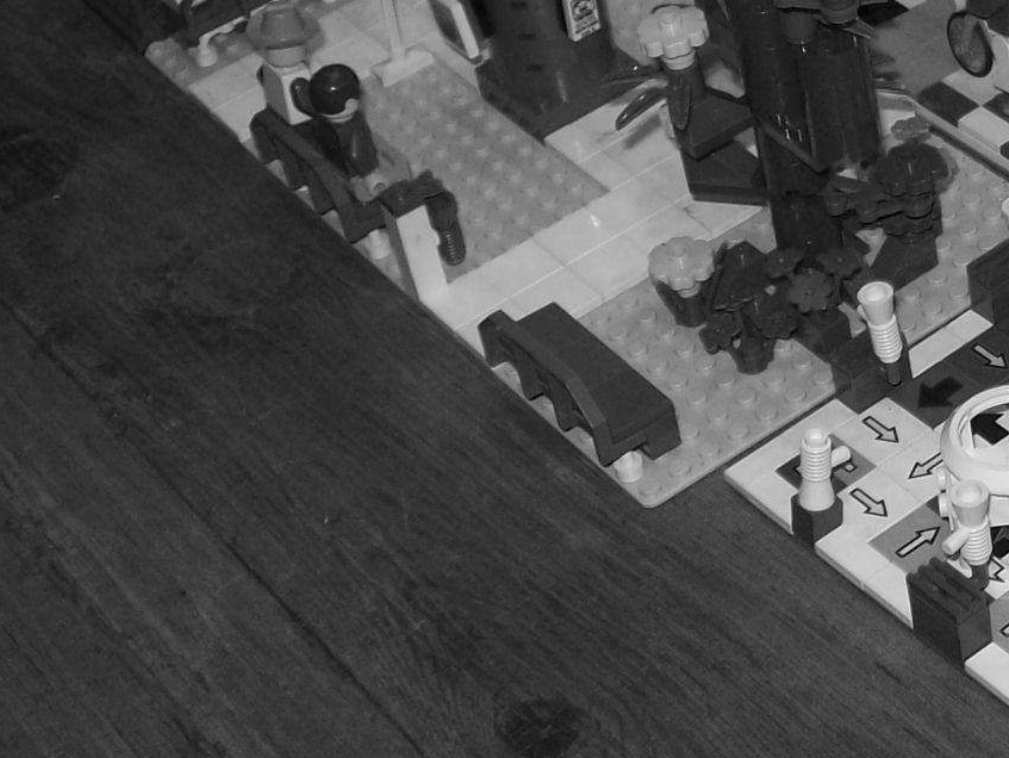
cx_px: 1133
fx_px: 2537
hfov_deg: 21.3
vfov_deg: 16.9
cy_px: 237
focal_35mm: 87
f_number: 2.7
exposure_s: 1/64
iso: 80
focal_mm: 6
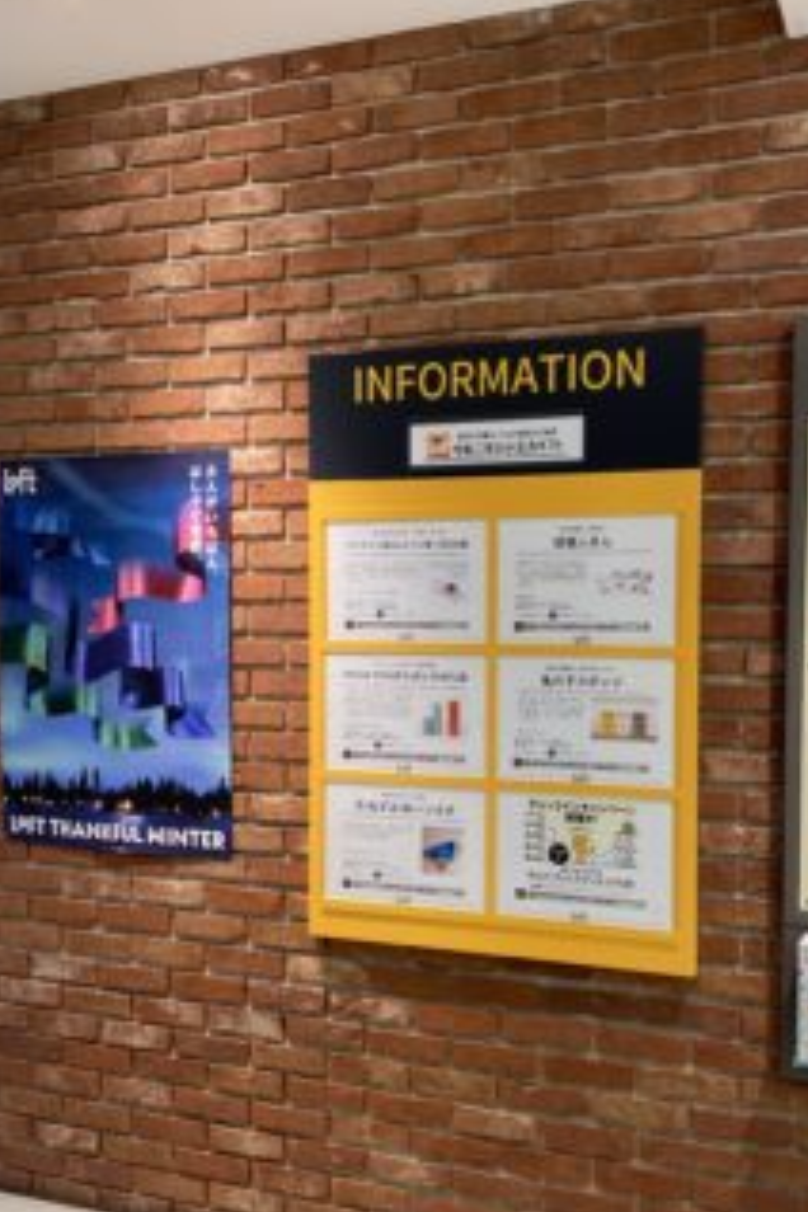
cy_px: 671
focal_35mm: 34
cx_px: 537
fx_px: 1145
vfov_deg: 55.7
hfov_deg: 38.5
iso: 125
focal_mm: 4.25
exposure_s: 1/100
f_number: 1.8
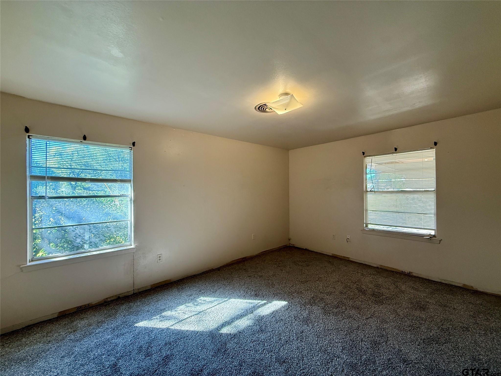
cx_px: 250
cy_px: 188
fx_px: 203
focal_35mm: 14
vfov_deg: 85.7
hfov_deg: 102.1
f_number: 2.2
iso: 320
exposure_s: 1/120
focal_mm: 2.22
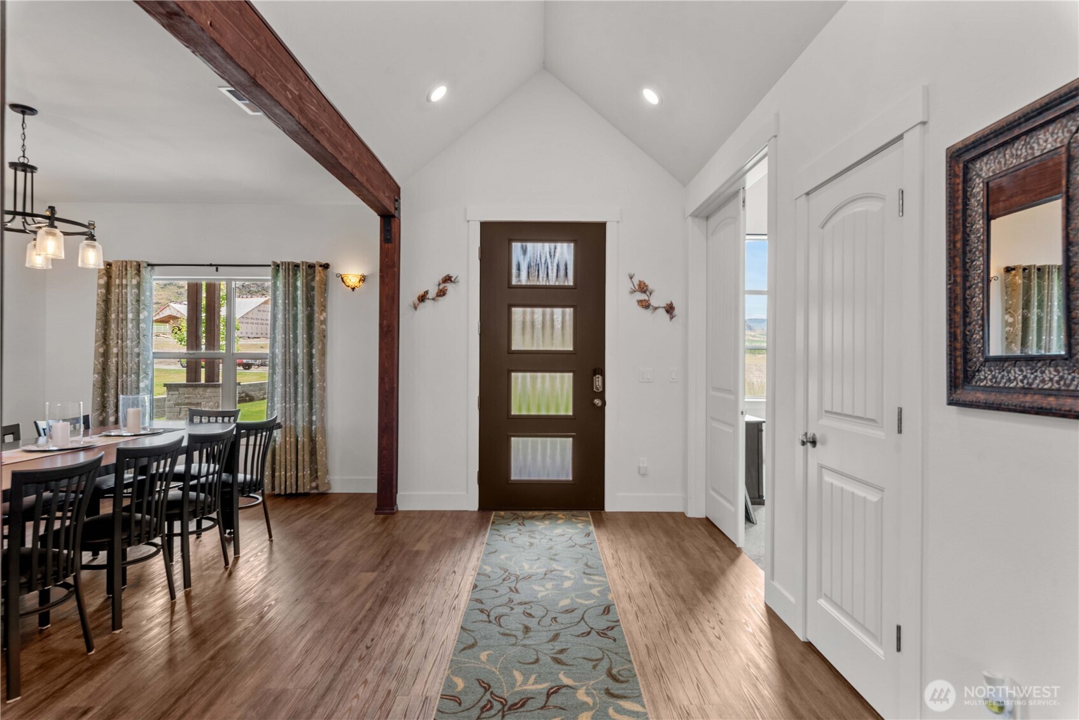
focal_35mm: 19
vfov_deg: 64.6
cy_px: 360
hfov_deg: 86.9
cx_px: 540
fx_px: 570
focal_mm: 19
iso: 200
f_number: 8
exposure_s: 1/5
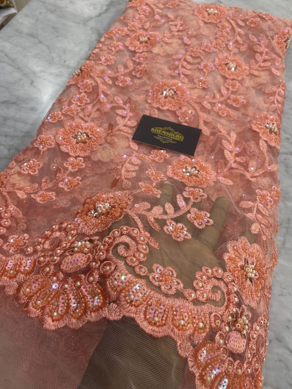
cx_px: 146
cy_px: 194
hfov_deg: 53.1
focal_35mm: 26
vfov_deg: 67.3
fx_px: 292
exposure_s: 1/100
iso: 125
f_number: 1.8
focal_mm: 4.25
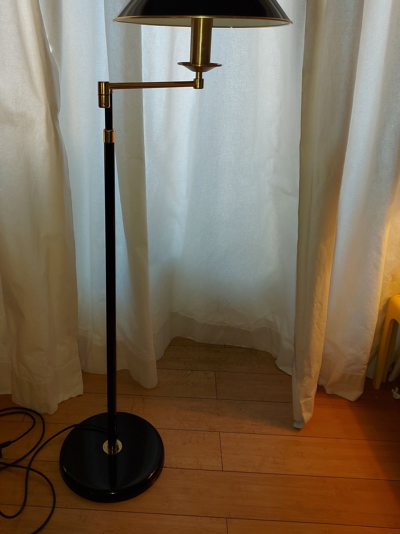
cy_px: 193
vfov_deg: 57.5
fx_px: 478
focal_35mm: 31
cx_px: 160
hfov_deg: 45.2
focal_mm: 5.23
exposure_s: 1/60
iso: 80
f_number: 1.8
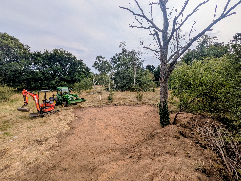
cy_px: 90
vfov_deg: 85.7
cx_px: 120
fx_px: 98
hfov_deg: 102.0
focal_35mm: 14
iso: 51
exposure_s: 1/2915
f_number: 2.2
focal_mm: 1.83
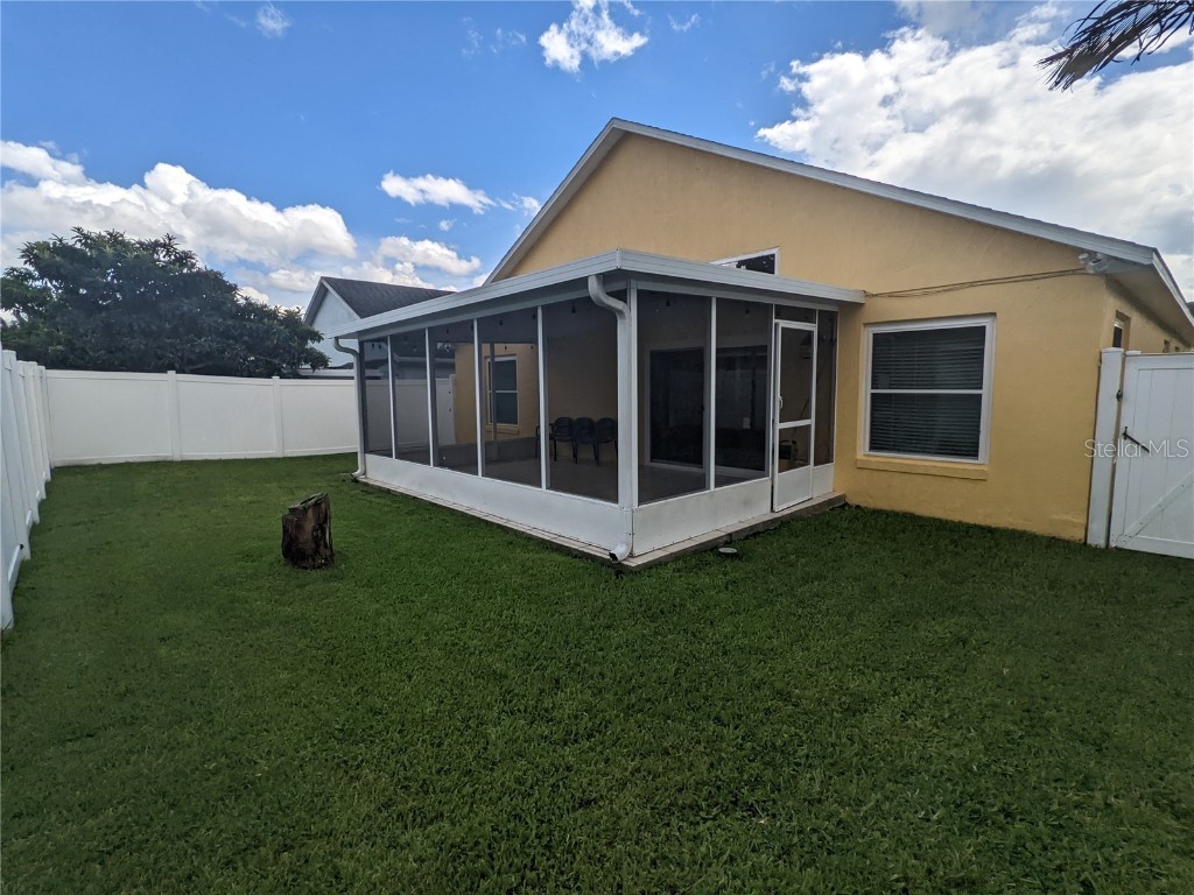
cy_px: 448
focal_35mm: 16
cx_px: 597
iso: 35
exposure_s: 1/1567
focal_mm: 2.22
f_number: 2.2
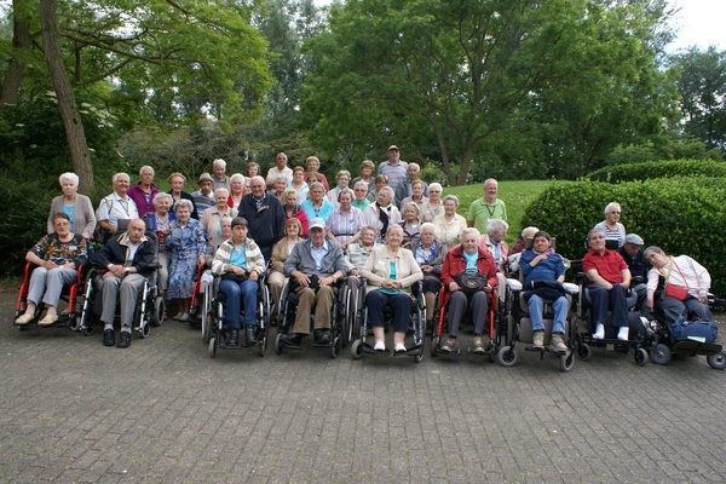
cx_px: 363
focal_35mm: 27
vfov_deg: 47.9
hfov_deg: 67.4
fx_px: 544
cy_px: 242
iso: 100
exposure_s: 1/60
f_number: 8
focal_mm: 18
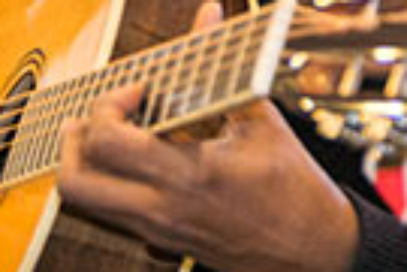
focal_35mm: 206
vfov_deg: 6.6
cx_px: 298
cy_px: -71
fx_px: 2329
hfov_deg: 10.0
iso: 800
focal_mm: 48
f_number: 2.8
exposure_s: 1/125
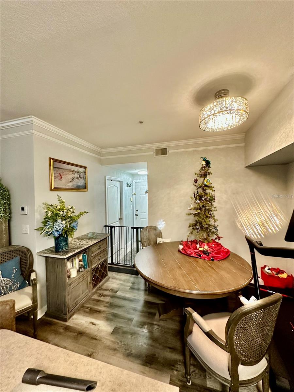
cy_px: 196
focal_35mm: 14
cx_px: 147
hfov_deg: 85.7
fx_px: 159
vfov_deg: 102.1
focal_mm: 2.22
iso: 200
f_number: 2.2
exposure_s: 1/60
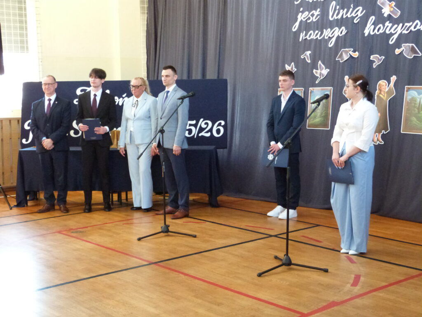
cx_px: 211
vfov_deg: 29.1
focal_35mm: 50
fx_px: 610
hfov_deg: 38.2
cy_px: 158
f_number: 3.2
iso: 800
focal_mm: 9
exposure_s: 1/40
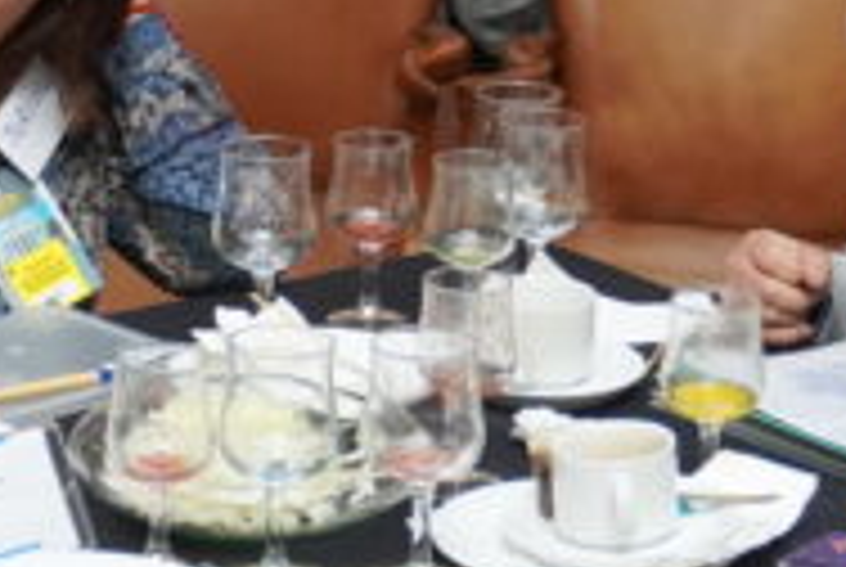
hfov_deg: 12.8
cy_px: 338
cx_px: 112
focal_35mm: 159
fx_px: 3742
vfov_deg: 8.7
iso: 1600
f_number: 4.5
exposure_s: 1/160
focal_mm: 26
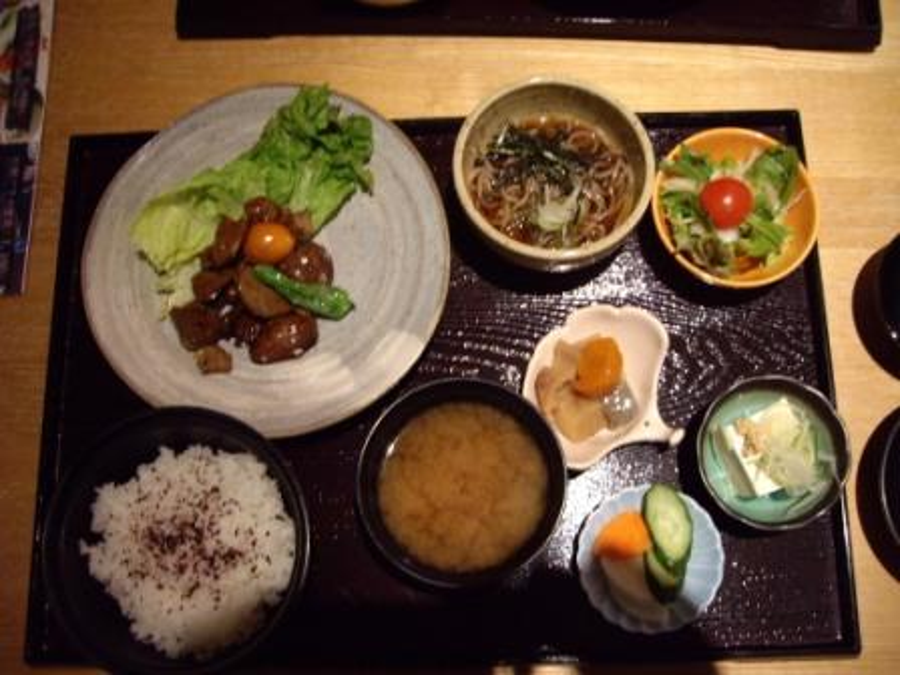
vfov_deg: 37.7
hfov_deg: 49.0
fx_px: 988
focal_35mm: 38
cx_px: 450
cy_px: 338
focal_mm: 6.2
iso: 200
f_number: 2.7
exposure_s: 1/15
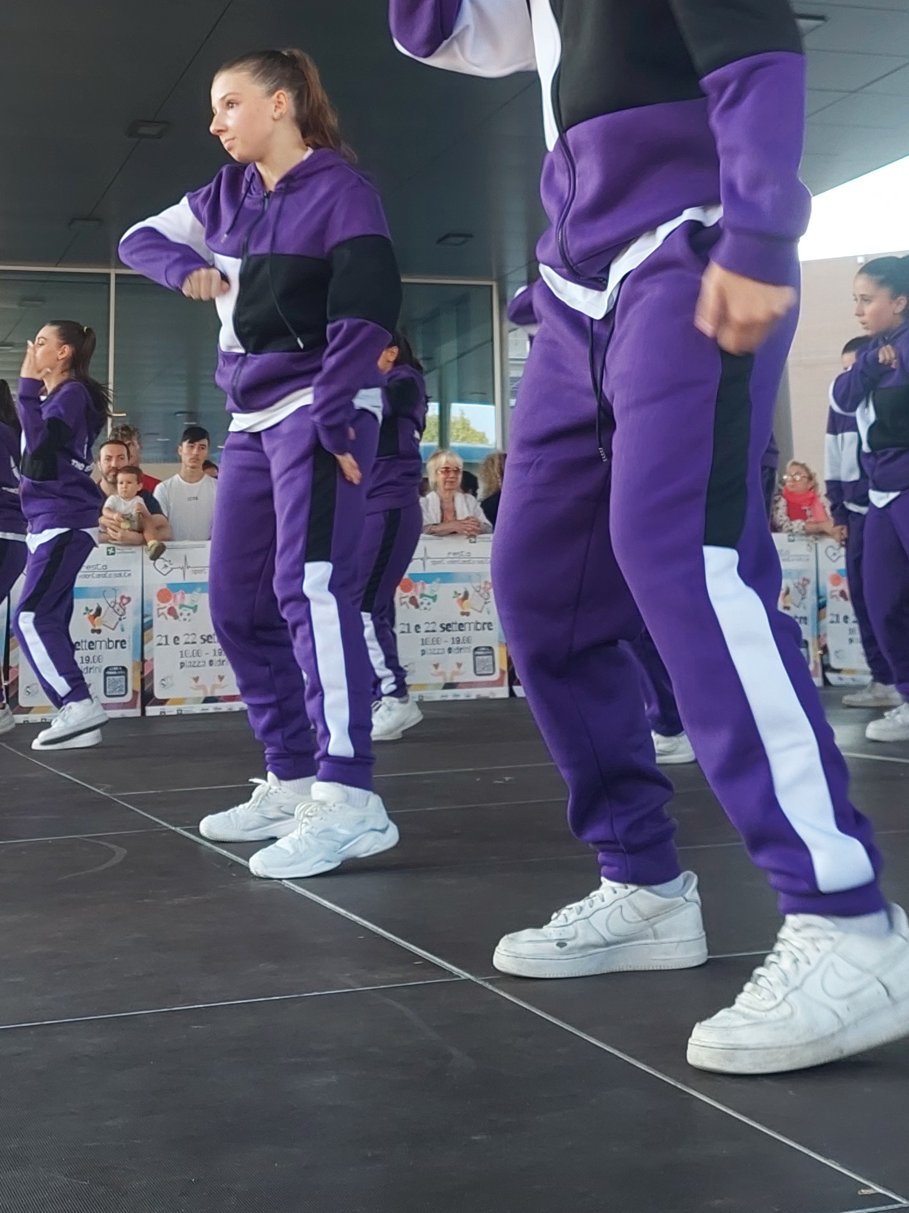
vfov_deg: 35.1
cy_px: 253
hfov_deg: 27.5
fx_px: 1856
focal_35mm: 53
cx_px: 497
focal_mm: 5.23
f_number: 1.8
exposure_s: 1/105
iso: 40
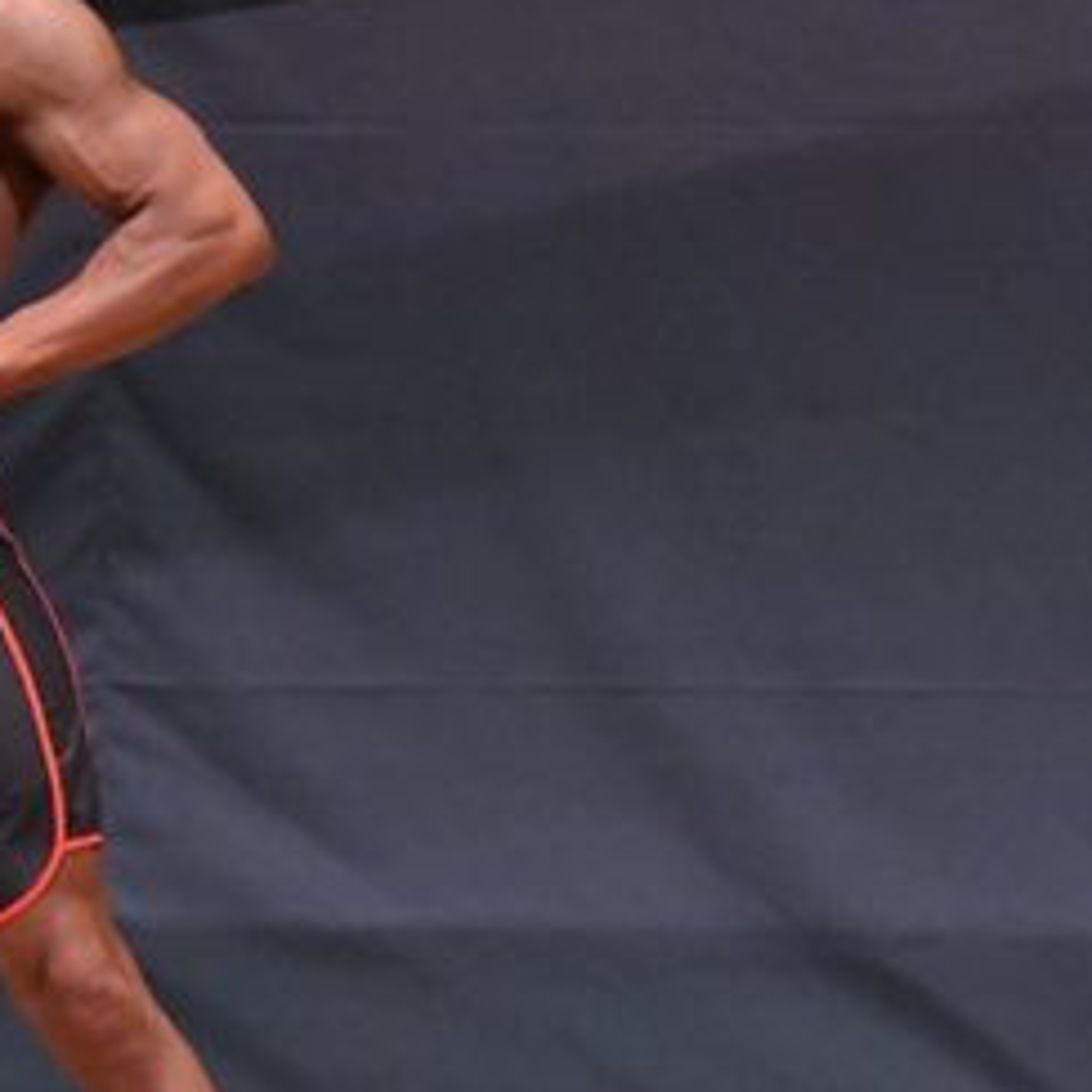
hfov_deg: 2.3
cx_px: -186
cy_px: 537
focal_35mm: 770
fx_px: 27482
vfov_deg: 2.3
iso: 6400
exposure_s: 1/400
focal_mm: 190
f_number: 5.6
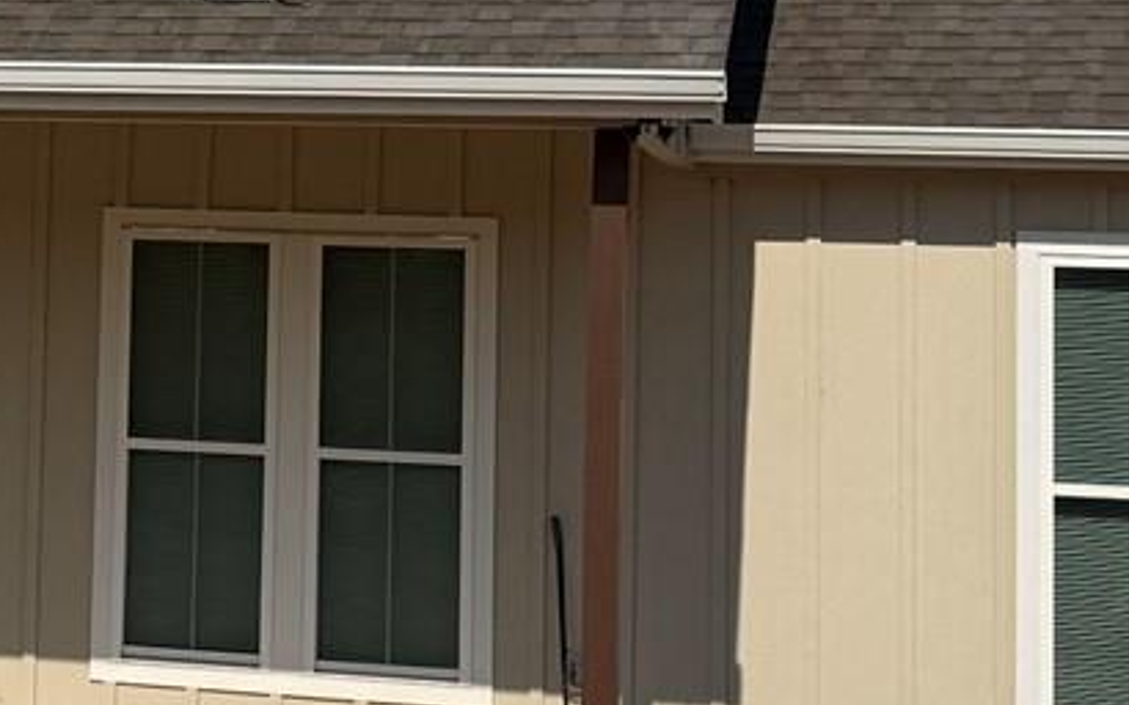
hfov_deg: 15.7
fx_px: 3907
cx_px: -325
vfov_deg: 10.2
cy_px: -19
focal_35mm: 127
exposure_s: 1/10417
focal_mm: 6.76
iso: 80
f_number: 1.78
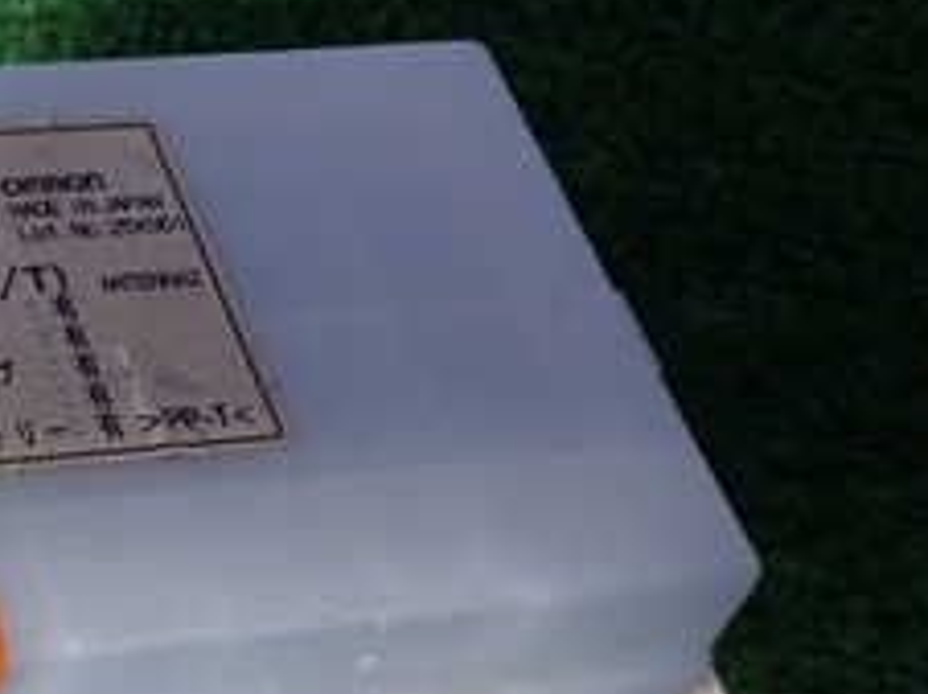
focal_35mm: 109
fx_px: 2919
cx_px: -287
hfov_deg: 17.0
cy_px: 567
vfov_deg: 13.5
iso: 500
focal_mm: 7.31
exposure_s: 1/40
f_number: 2.8
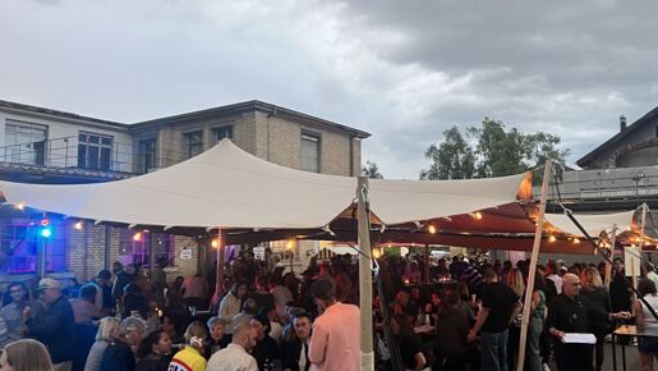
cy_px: 194
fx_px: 576
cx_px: 355
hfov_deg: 59.4
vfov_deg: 35.7
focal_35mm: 33
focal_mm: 5.7
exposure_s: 1/50
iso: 80
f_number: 1.5
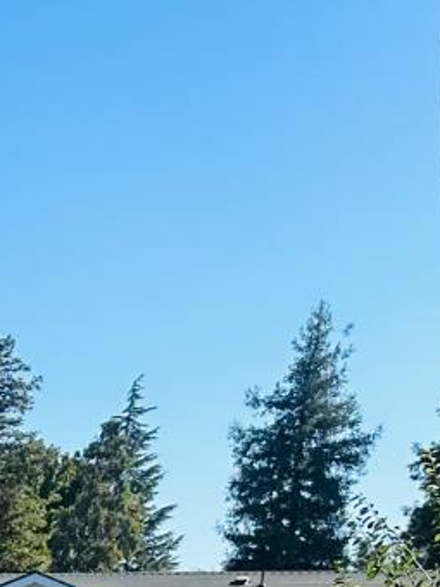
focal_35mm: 106
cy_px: 887
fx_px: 1796
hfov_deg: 10.8
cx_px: -756
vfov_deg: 16.8
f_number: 1.78
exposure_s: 1/3597
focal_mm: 6.86
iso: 80
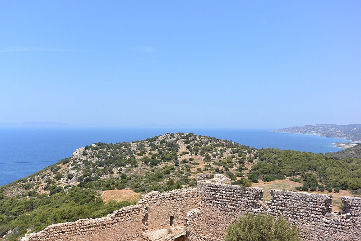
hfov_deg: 60.3
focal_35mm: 31
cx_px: 180
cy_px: 120
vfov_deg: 42.3
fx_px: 311
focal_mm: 11.8
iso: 160
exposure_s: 1/1000
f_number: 5
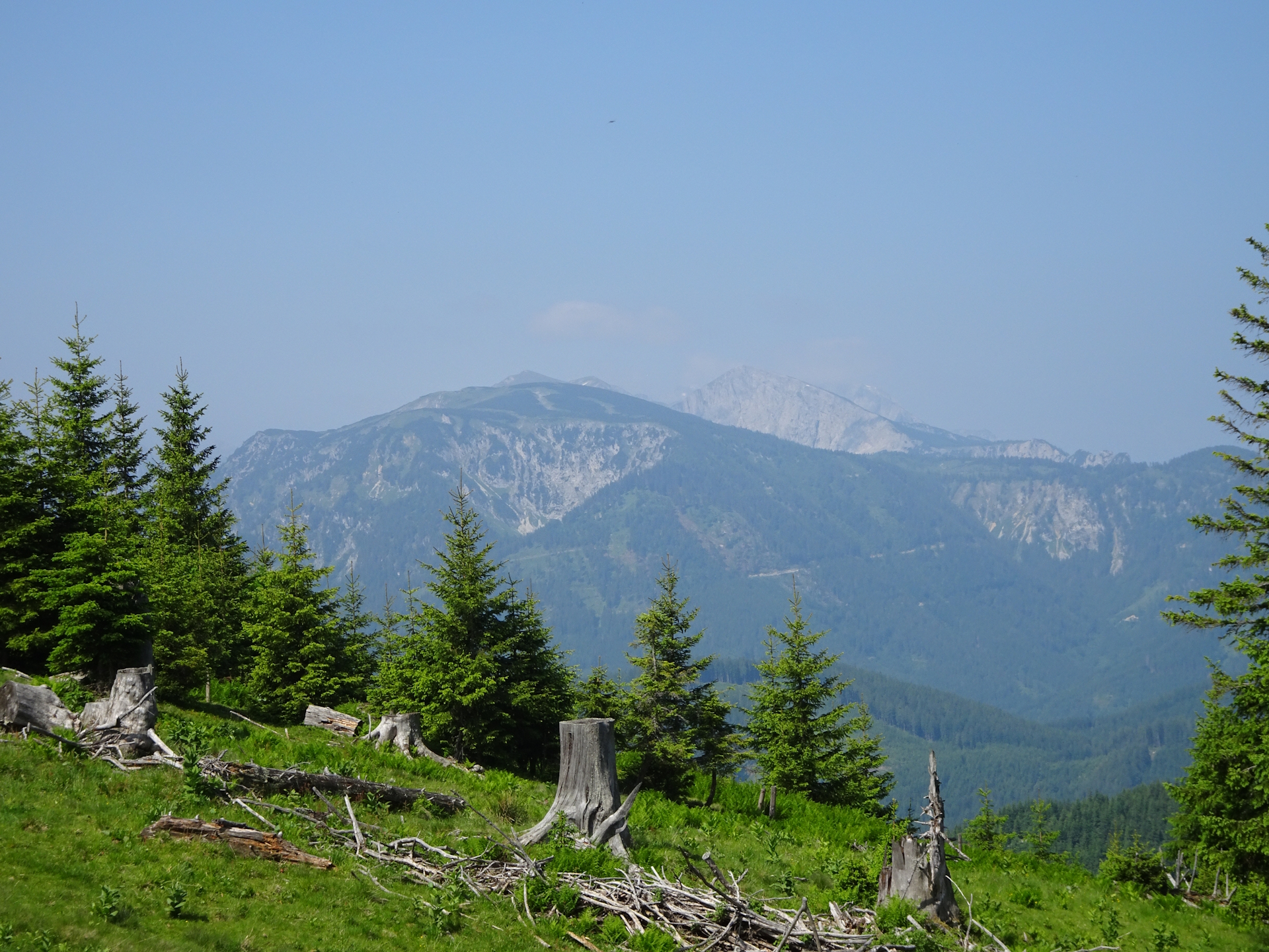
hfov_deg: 23.0
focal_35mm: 85
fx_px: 3116
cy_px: 476
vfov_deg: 17.4
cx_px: 634
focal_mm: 14.54
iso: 80
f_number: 5
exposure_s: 1/500
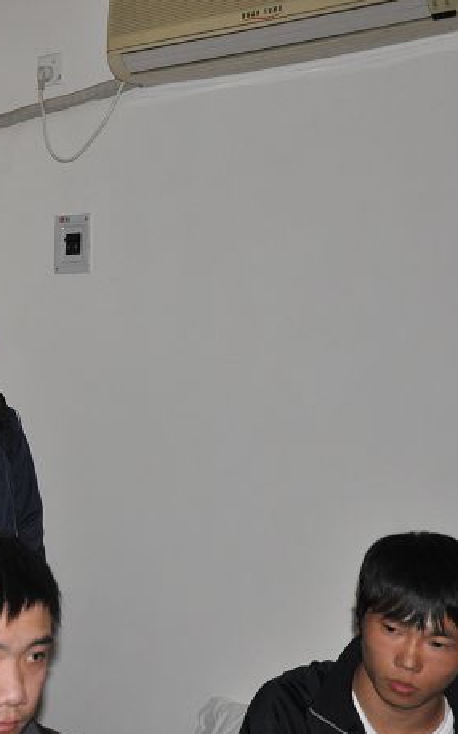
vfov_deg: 29.4
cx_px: -72
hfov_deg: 17.8
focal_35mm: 70
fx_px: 1399
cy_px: 367
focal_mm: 30
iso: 1600
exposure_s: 1/60
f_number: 5
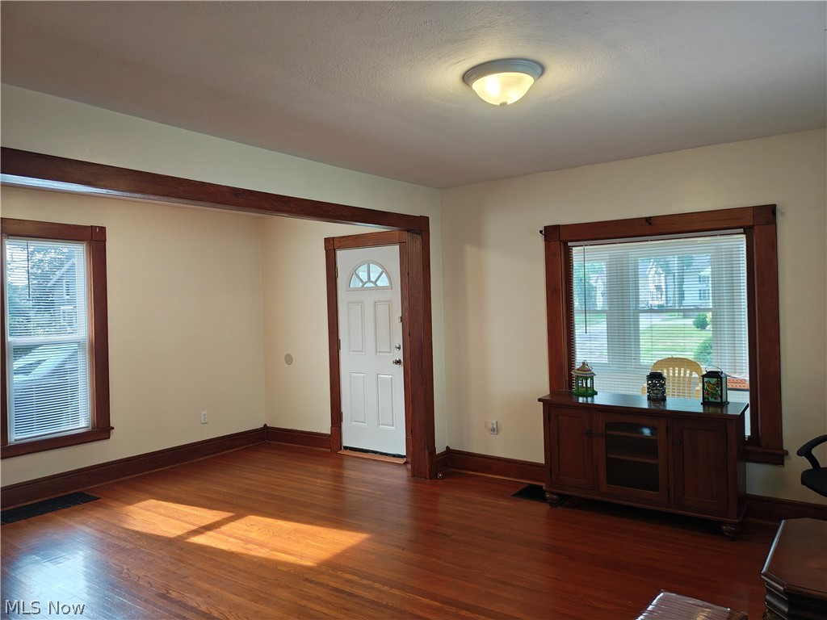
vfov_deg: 54.9
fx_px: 597
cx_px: 414
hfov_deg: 69.4
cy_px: 310
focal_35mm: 25
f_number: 1.7
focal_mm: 4.68
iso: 953
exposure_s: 1/120
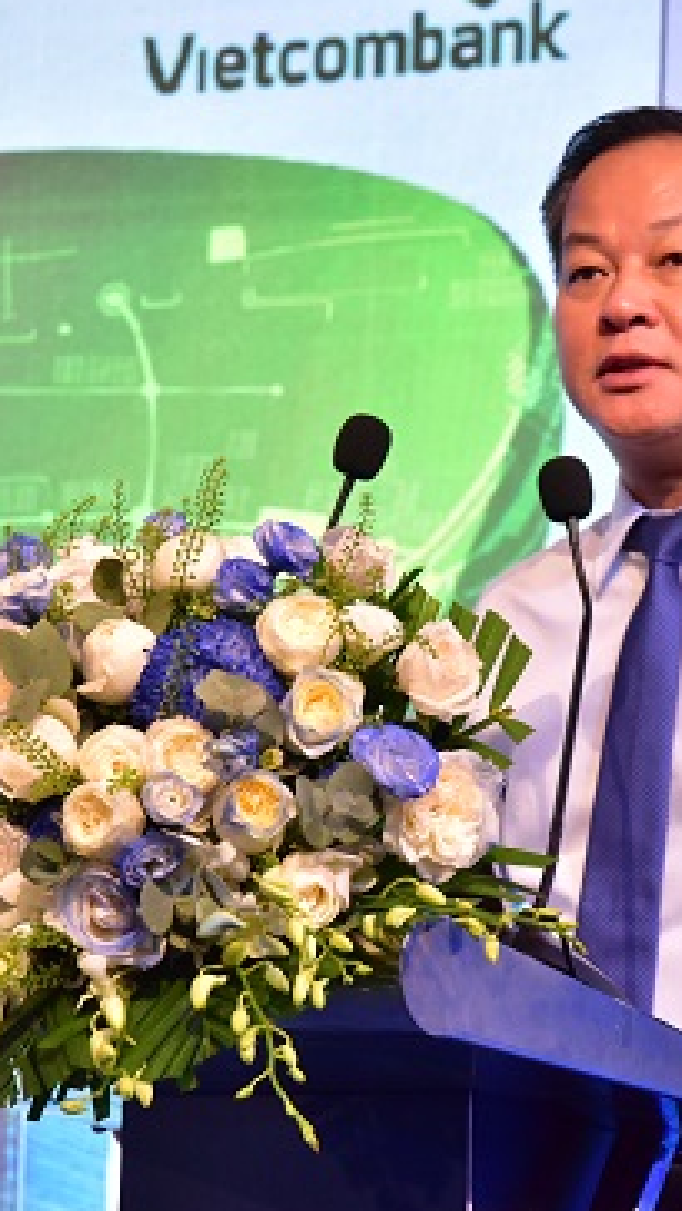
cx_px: 399
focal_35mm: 164
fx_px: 5268
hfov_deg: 7.4
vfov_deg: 13.1
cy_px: 622
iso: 3200
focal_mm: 95
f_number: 9
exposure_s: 1/125
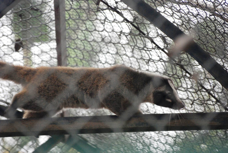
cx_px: 114
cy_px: 76
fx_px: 1855
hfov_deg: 7.0
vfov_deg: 4.7
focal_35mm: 292
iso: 1600
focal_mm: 195
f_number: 6.3
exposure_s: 1/160
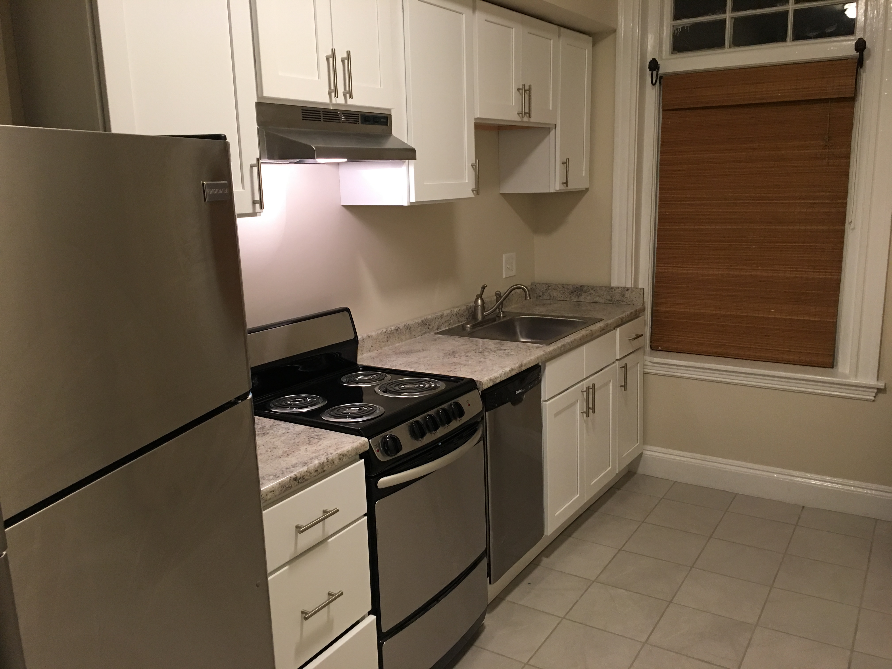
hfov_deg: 61.7
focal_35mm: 29
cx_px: 446
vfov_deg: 48.2
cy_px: 334
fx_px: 747
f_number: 2.2
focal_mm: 4.15
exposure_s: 1/15
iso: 64
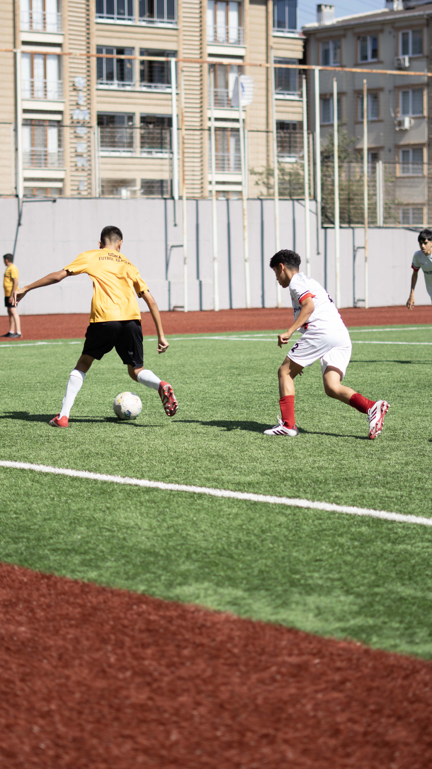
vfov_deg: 26.8
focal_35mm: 79
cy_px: 386
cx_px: 200
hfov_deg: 15.3
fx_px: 1609
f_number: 1.8
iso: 250
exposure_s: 1/8000
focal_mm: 50
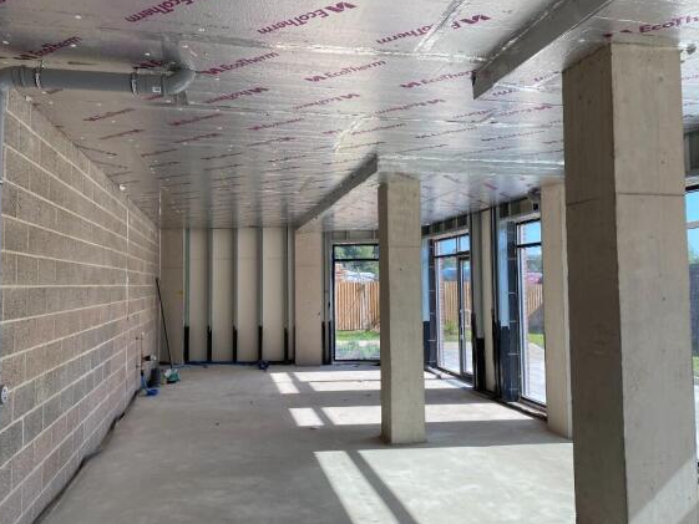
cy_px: 263
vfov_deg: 51.4
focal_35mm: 27
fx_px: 545
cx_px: 345
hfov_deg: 65.3
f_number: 1.8
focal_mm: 4.25
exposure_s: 1/702
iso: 32
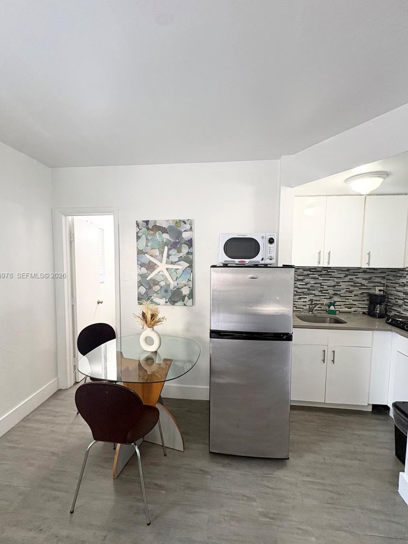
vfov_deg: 98.2
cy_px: 276
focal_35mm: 15
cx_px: 194
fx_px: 236
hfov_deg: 81.7
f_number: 2.2
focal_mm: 2.22
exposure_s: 1/60
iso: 200
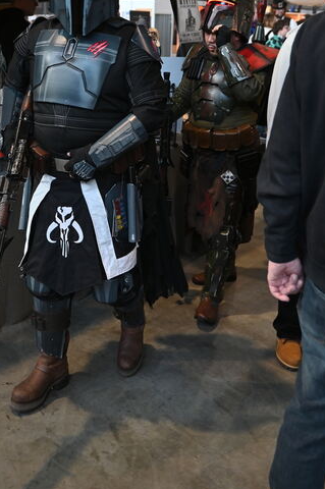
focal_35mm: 40
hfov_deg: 32.8
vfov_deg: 47.1
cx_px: 89
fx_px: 543
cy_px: 137
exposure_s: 1/160
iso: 800
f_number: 2.8
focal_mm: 24
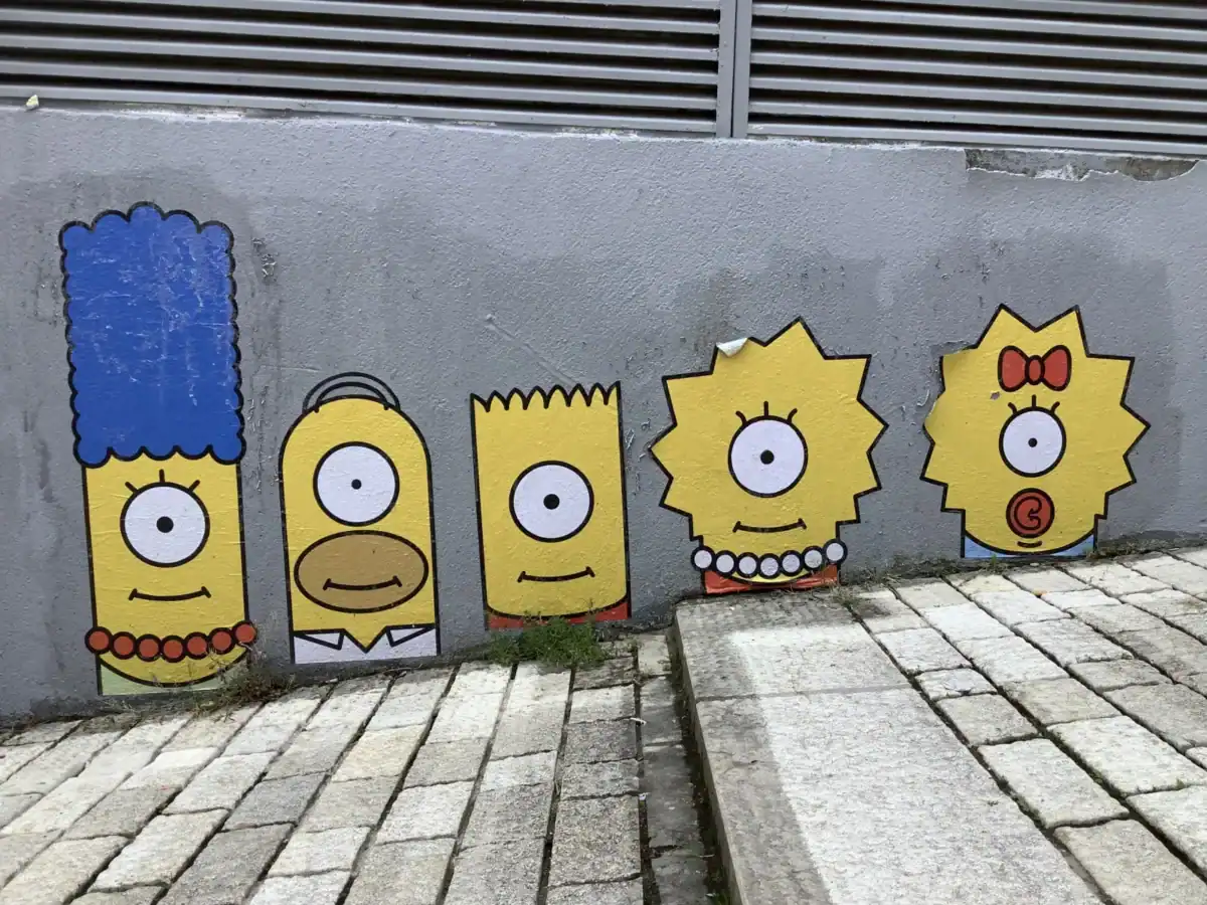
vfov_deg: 45.4
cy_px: 452
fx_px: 1081
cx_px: 604
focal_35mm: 31
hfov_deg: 58.4
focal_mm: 3.3
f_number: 2.4
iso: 25
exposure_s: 1/536
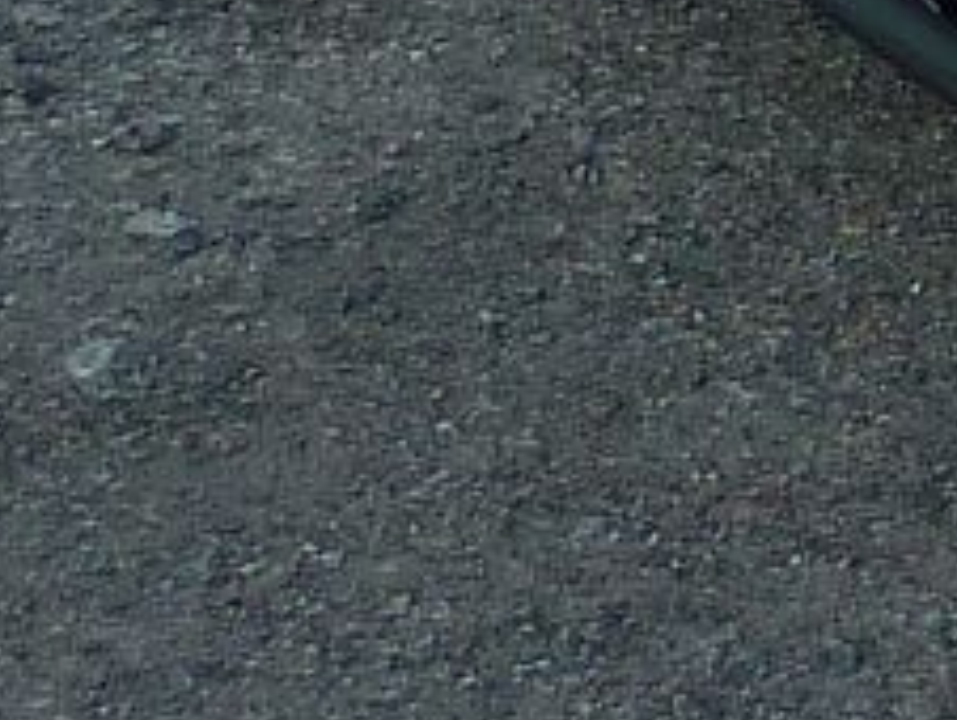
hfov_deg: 7.7
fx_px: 5867
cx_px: 3227
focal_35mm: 212
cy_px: -1389
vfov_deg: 6.5
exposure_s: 1/80
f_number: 3.4
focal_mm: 5
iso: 80
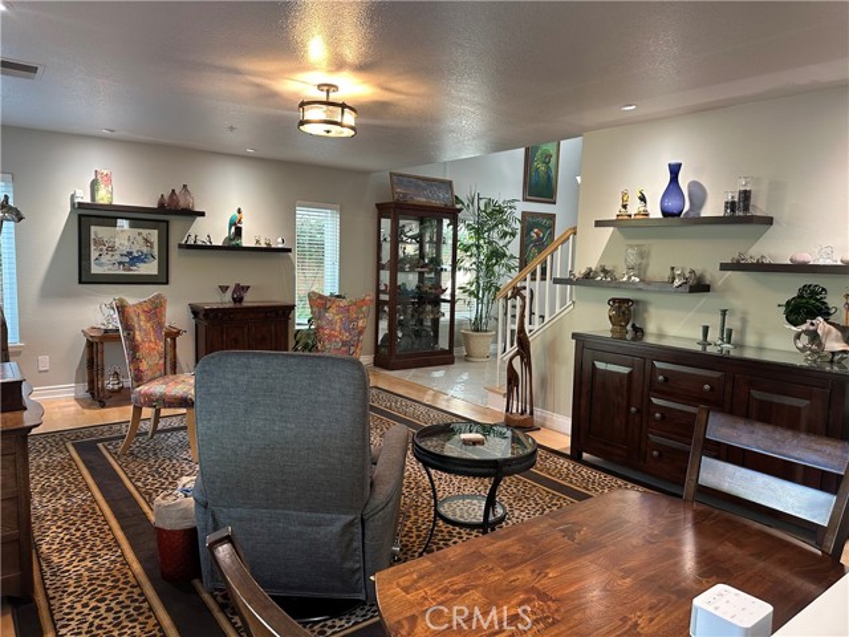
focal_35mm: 24
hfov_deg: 71.6
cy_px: 318
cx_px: 424
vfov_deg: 56.8
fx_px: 589
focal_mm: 6.86
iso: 160
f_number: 1.78
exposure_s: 1/60
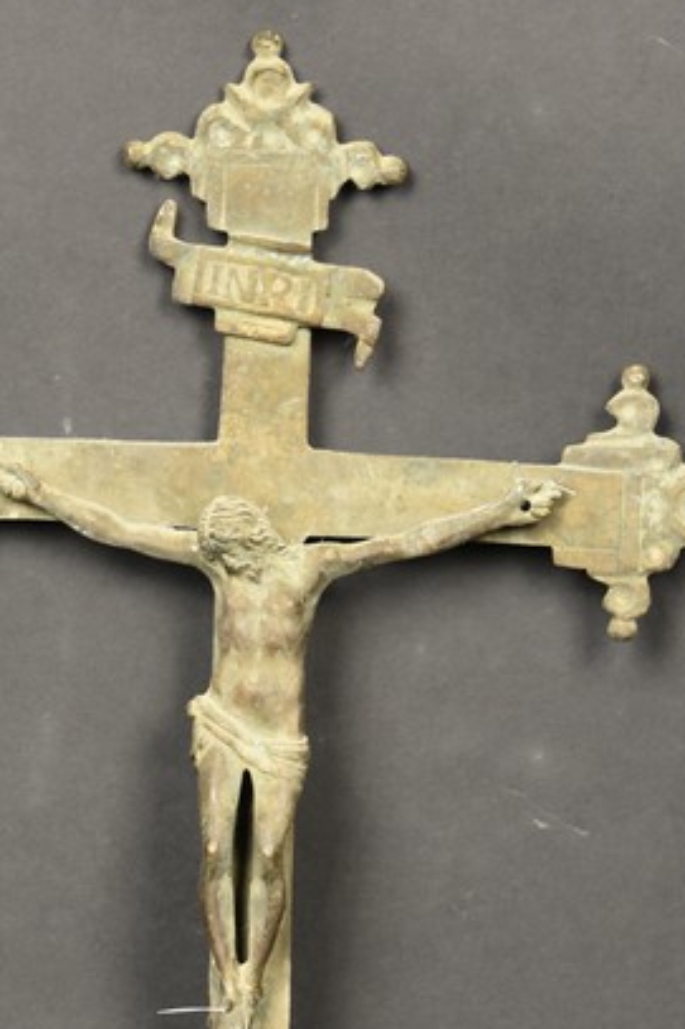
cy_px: 991
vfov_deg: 6.1
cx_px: 191
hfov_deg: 4.1
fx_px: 9683
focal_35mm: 339
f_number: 4
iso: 800
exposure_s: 1/60
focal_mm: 92
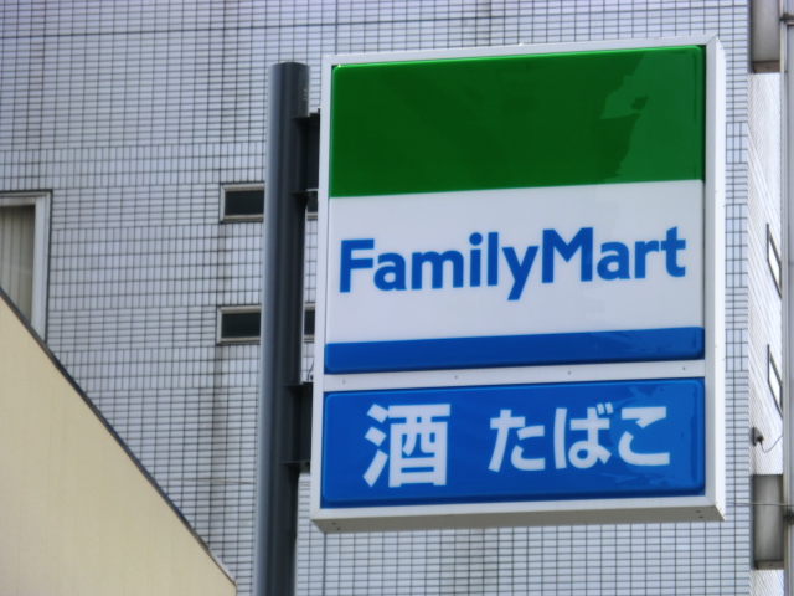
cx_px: 397
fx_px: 5505
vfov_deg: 6.2
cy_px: 298
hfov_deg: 8.2
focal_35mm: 240
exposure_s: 1/320
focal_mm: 43
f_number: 5.7
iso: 80
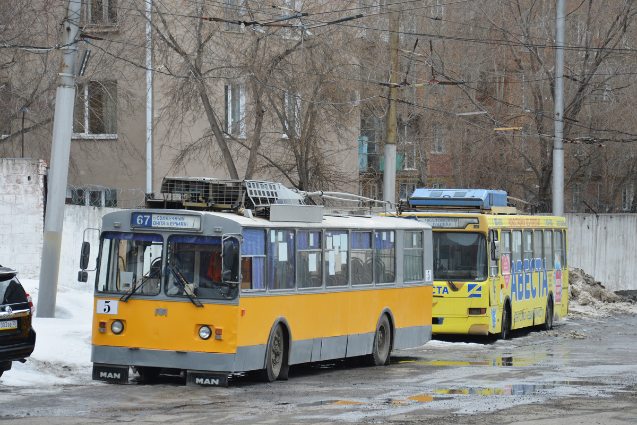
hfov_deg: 16.1
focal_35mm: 128
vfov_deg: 10.8
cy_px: 212
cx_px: 318
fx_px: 2256
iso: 100
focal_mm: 85
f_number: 5.6
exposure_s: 1/200
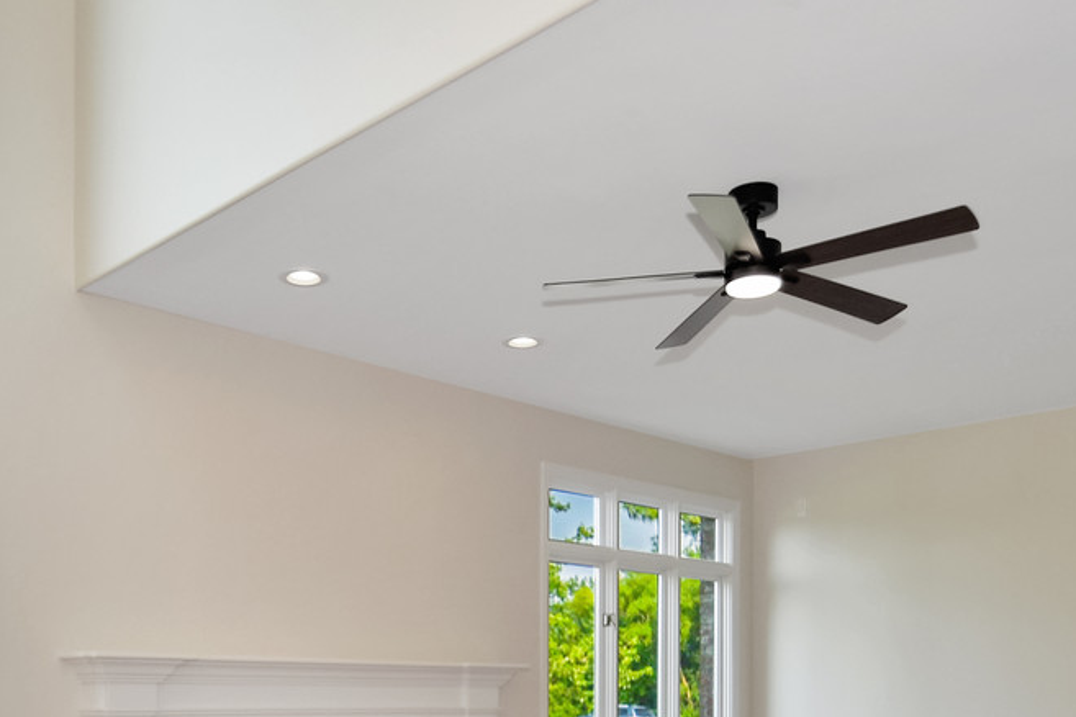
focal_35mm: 37
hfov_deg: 51.3
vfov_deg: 33.8
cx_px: 395
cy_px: 661
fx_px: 1106
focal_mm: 10
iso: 400
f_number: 8
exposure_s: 1/1250
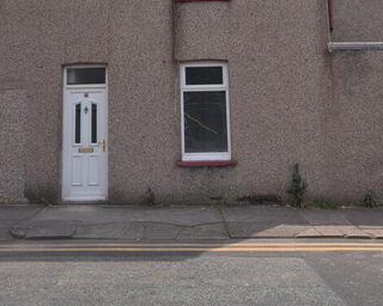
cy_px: 48
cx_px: 169
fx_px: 419
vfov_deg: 38.2
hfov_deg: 49.0
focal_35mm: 37
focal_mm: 12
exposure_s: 1/200
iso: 100
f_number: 11
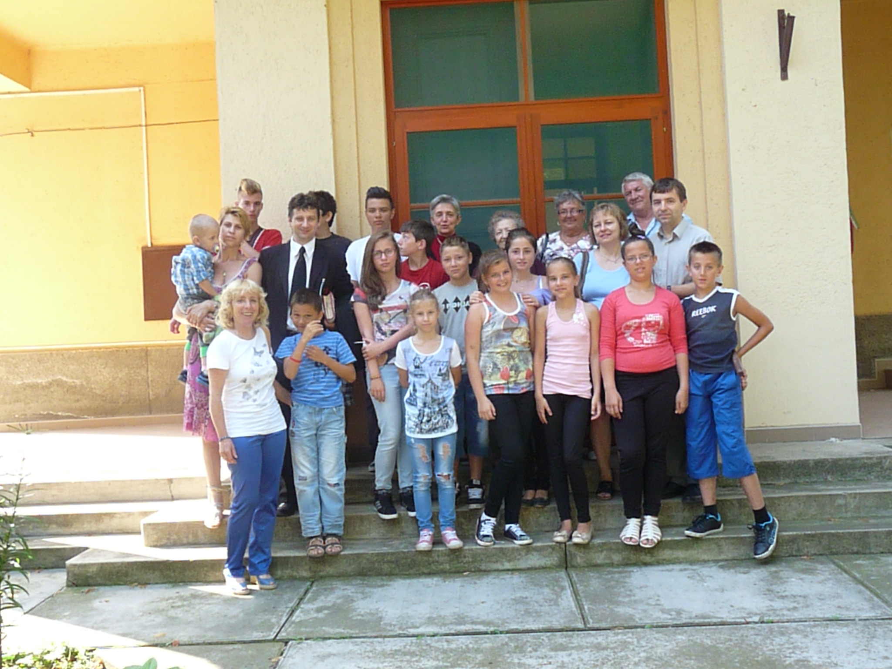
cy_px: 334
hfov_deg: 50.1
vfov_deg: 38.7
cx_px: 446
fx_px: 953
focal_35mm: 37
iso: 800
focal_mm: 6.6
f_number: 5
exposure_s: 1/250
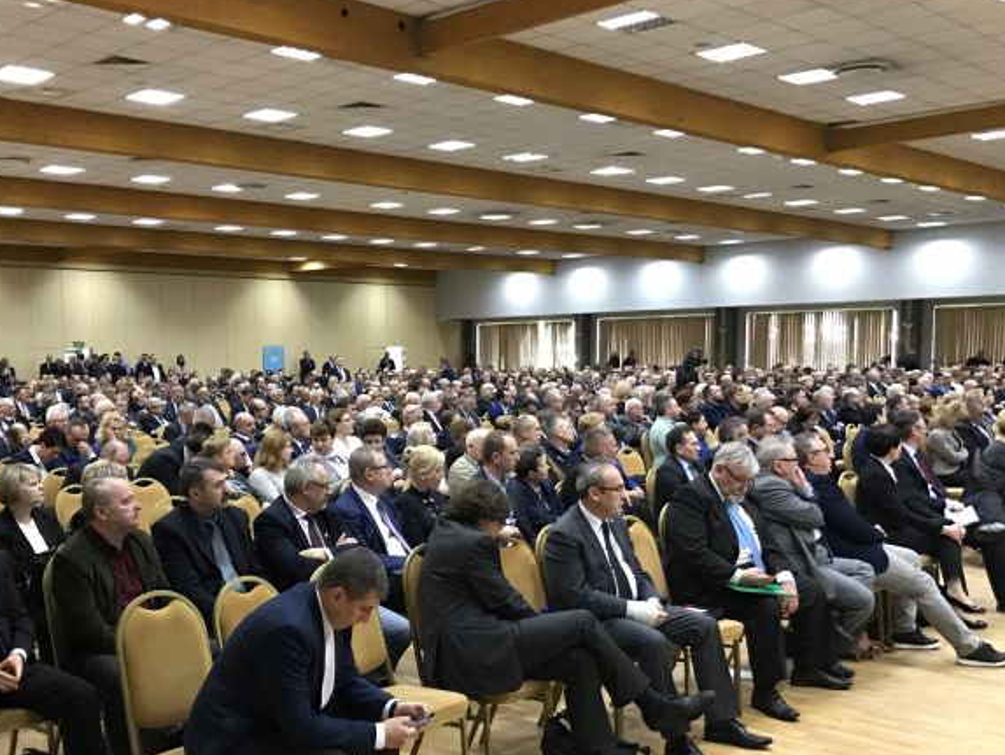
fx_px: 1133
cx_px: 394
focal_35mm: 39
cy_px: 501
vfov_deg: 36.5
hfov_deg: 47.5
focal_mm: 3.99
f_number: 1.8
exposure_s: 1/13
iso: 100
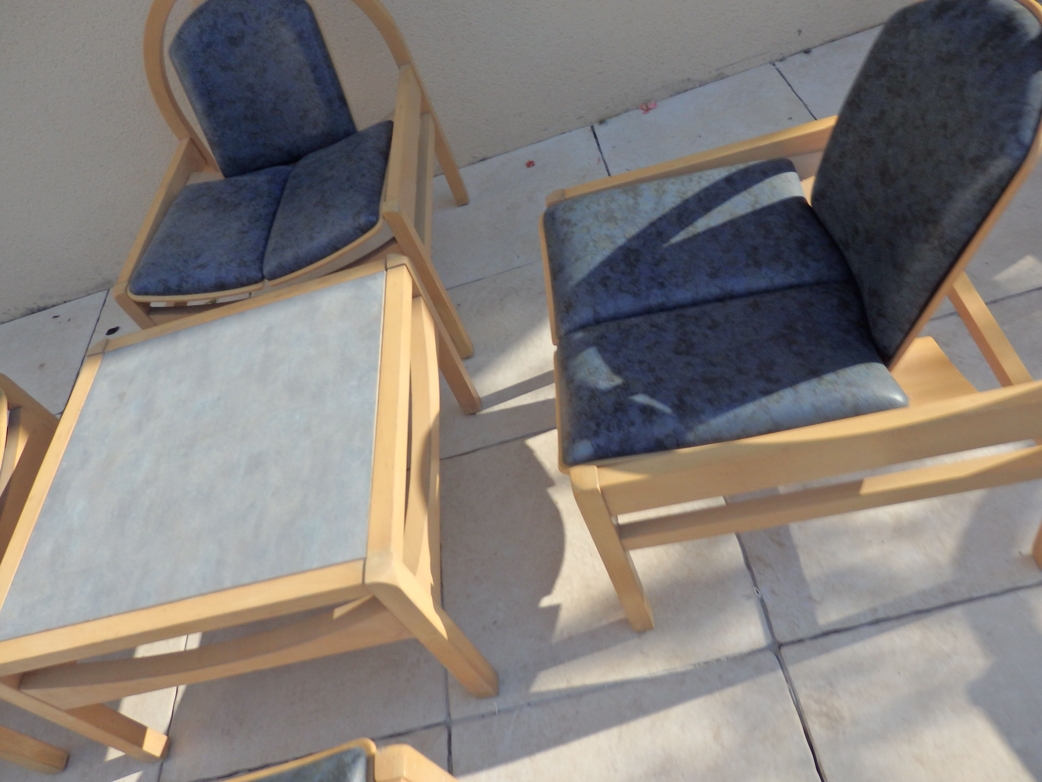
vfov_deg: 54.9
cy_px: 391
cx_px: 521
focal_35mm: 25
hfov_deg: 69.4
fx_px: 753
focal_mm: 4.5
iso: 125
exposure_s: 1/200
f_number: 8.7
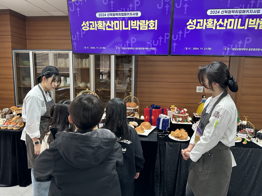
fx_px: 182
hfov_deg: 71.6
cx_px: 131
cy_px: 98
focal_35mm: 24
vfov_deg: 56.8
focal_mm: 6.86
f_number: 1.78
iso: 200
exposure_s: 1/60
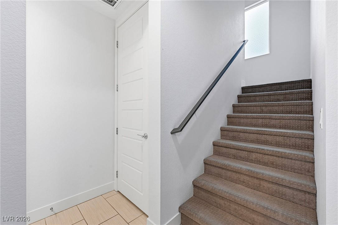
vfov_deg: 77.3
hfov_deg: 100.4
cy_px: 112
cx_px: 169
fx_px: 141
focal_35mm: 15
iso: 800
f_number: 9
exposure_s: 1/80
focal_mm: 15
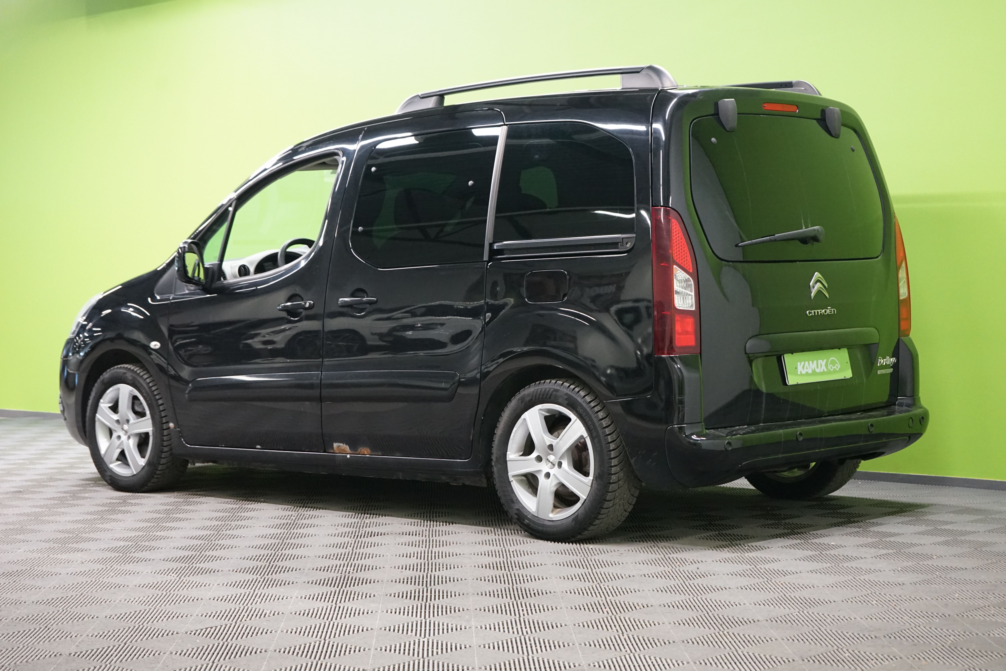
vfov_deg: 20.6
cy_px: 336
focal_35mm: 66
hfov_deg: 30.5
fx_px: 1844
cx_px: 503
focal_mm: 66
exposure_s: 1/80
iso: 4000
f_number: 5.6
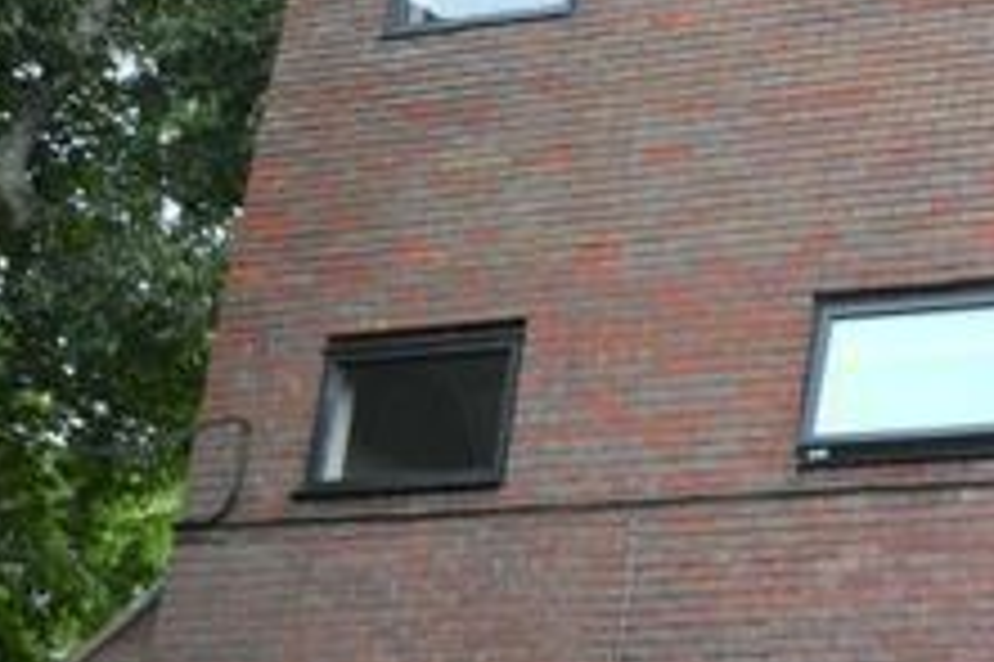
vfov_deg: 23.5
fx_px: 1573
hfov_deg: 29.8
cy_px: 486
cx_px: 1210
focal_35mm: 57
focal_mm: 12
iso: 3200
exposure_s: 1/500
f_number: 11
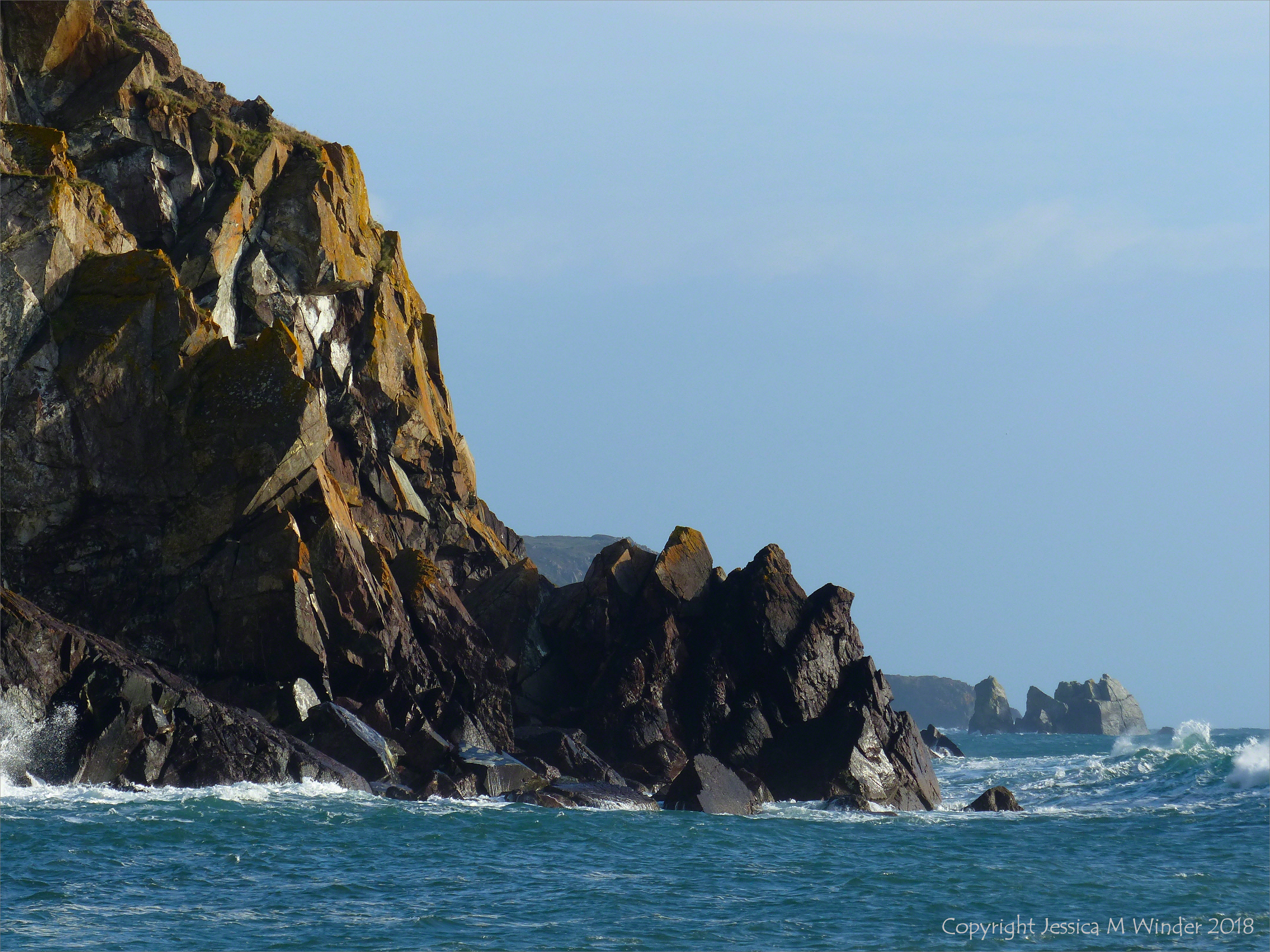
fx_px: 10457
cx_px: 635
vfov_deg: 5.2
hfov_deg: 7.0
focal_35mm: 285
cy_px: 476
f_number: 4
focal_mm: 51.2
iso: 100
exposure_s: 1/800
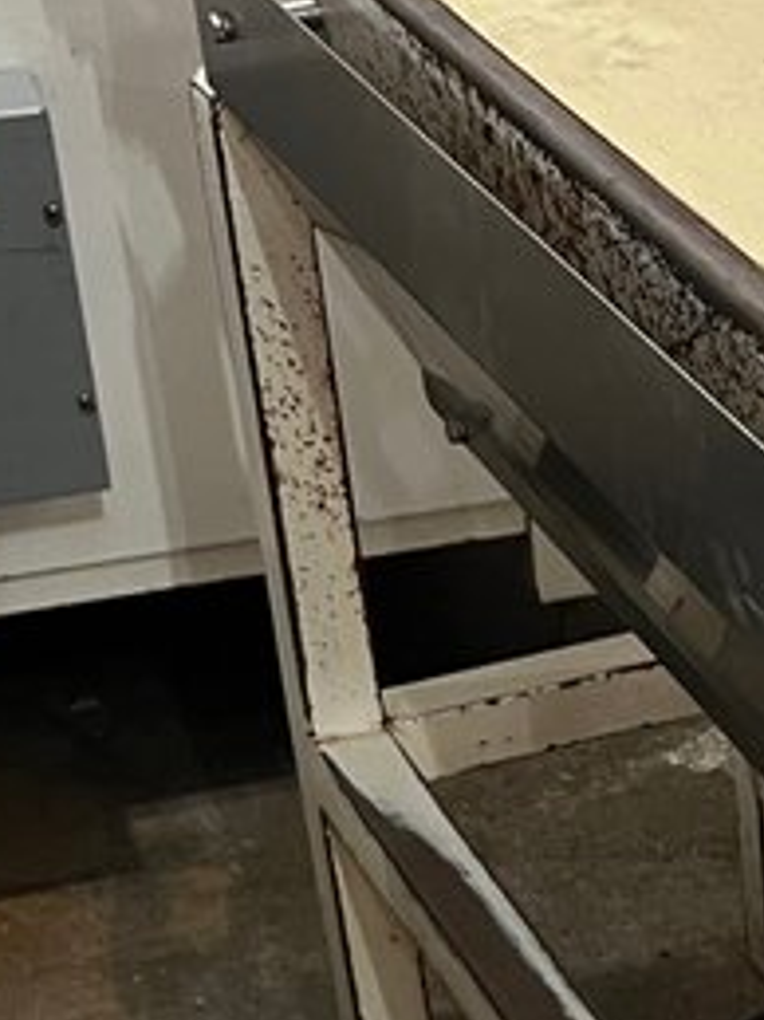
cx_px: 1369
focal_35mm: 114
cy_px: 829
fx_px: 3358
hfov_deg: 12.0
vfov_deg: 17.1
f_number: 1.5
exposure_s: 1/60
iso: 125
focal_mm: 5.7
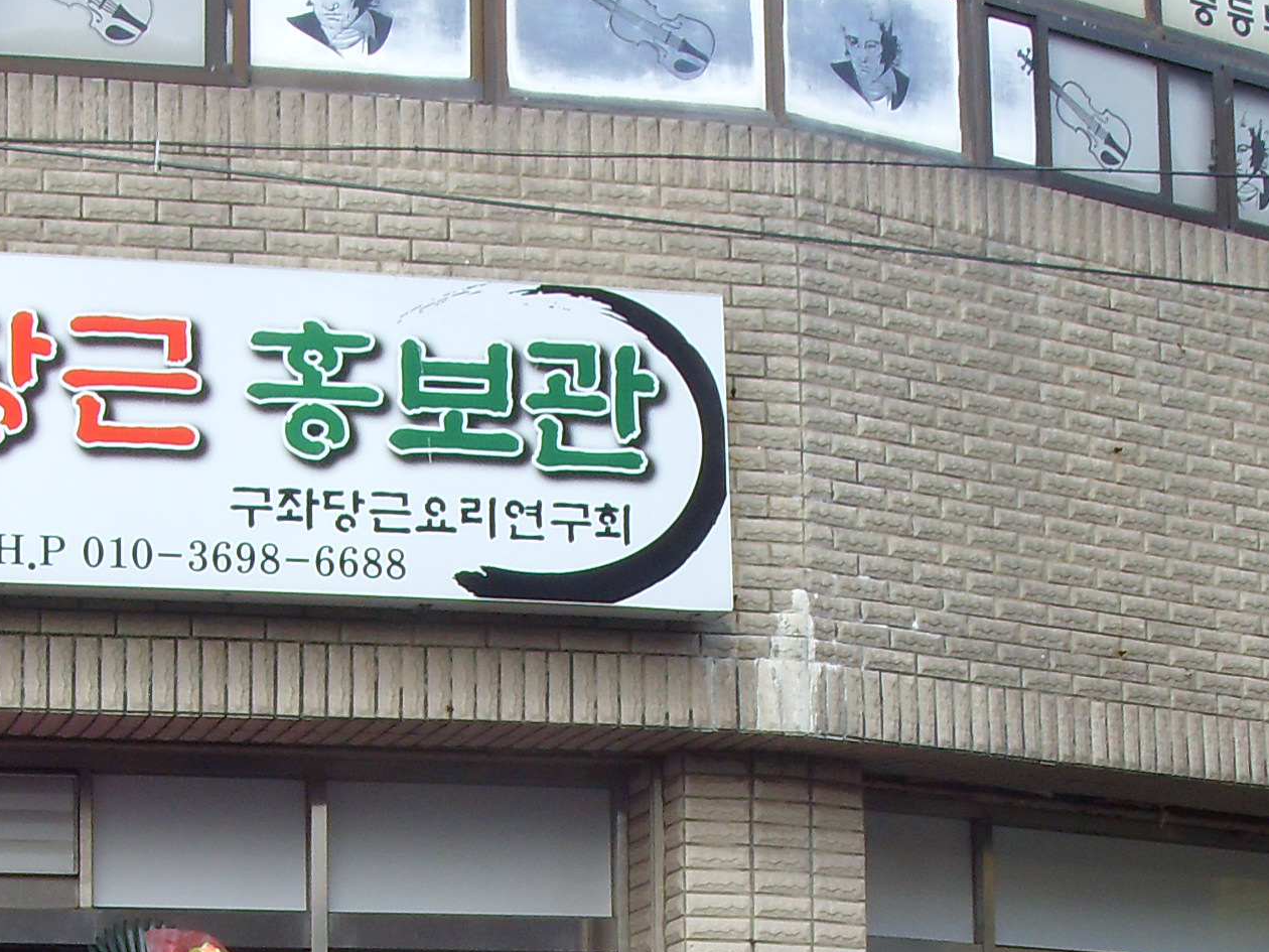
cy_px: 1147
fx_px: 3703
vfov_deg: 14.2
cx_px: 365
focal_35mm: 101
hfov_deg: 19.4
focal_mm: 6.6
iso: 80
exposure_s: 1/125
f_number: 6.2
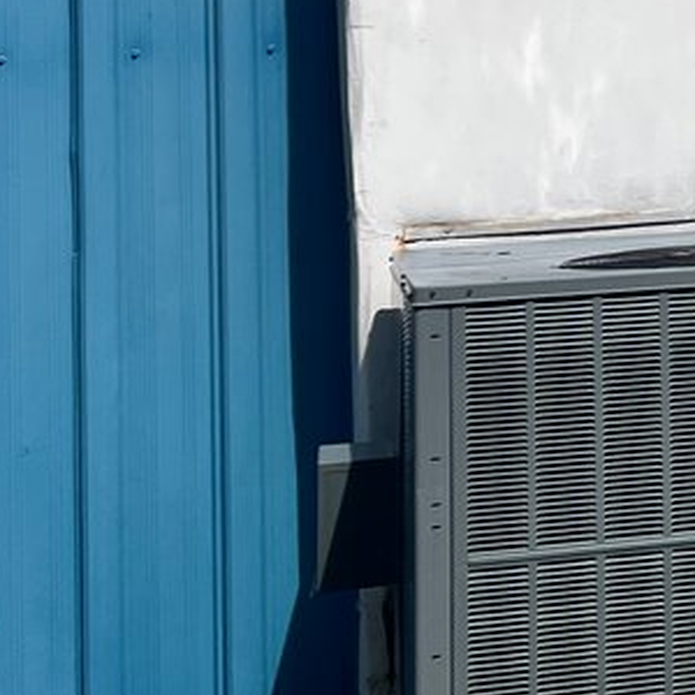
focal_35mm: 116
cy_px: -198
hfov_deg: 13.2
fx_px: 2635
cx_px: 1352
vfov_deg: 14.4
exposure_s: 1/5319
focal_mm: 5.1
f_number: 1.6
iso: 50
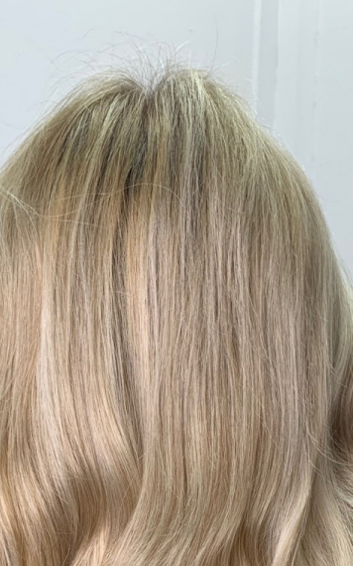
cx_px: 127
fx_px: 893
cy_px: 552
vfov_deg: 32.6
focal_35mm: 58
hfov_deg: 22.3
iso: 40
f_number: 1.8
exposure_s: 1/100
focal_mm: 4.25
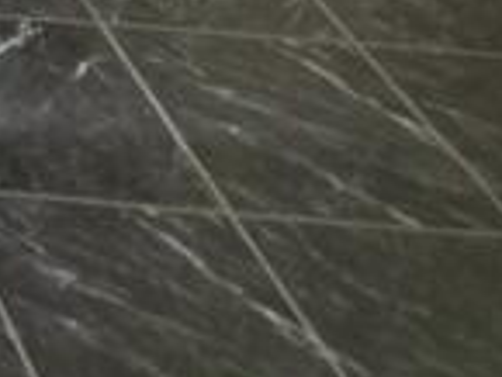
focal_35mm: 102
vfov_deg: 12.6
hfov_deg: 11.1
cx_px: -1032
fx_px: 1480
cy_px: -389
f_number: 5
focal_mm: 10
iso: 100
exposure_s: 1/100
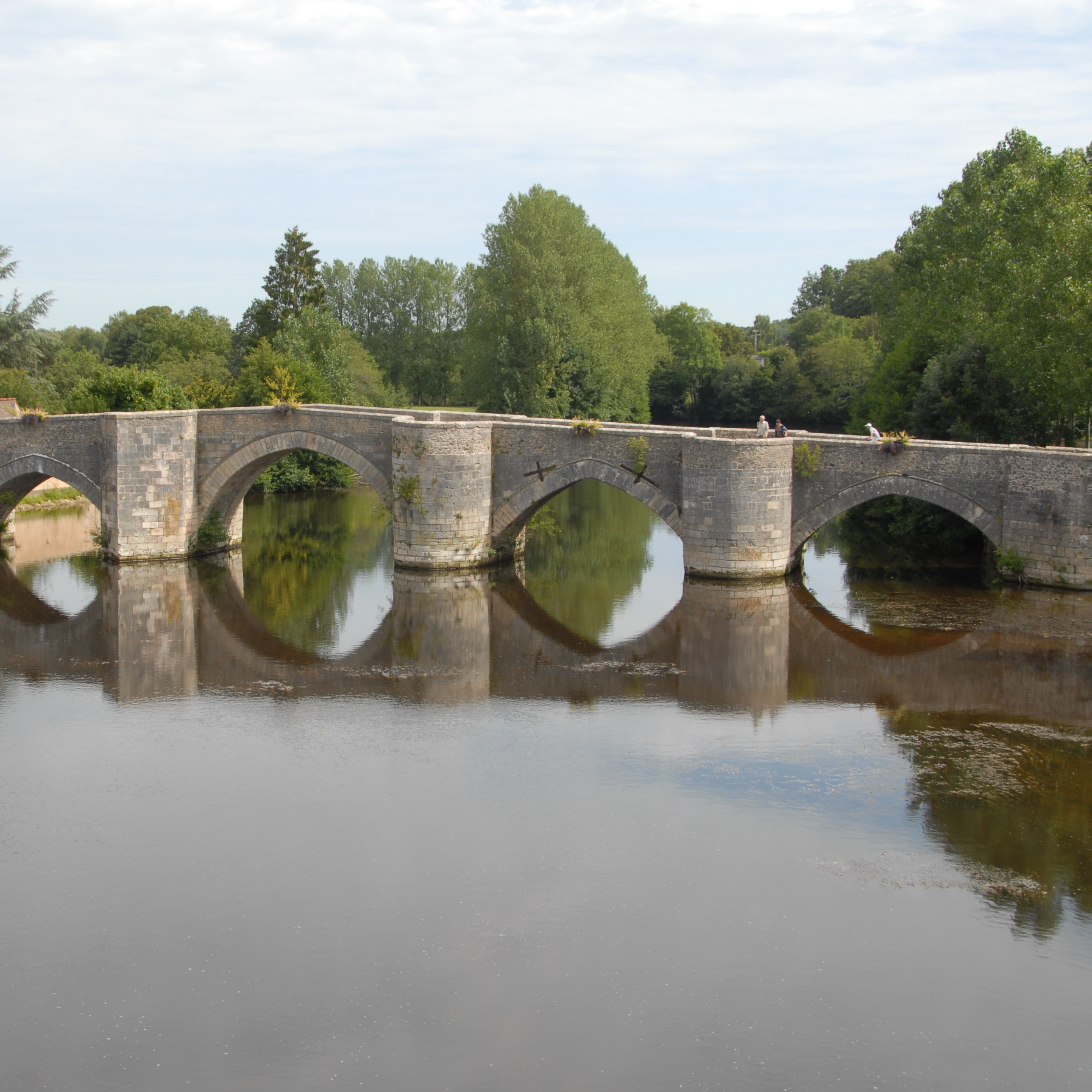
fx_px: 1986
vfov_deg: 30.7
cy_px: 545
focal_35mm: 56
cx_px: 356
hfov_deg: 30.5
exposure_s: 1/320
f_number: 9
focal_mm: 29
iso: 200
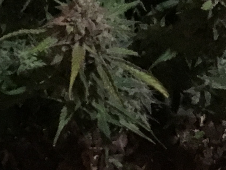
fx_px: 771
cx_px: 127
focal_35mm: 118
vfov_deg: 11.8
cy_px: -110
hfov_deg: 16.7
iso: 640
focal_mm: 3.3
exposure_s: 1/15
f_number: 2.4
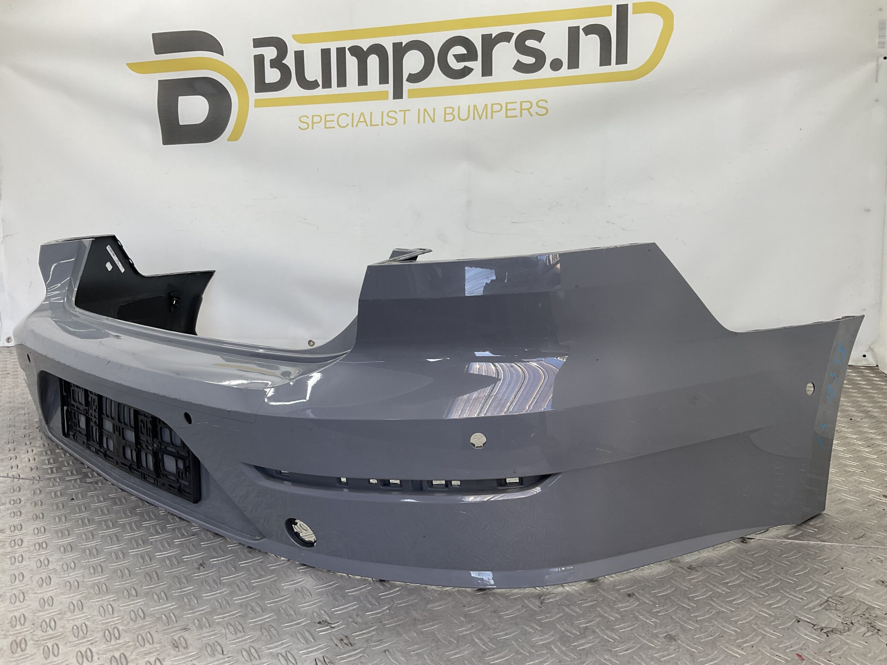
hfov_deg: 61.7
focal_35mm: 29
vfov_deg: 48.2
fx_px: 743
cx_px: 444
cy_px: 332
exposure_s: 1/120
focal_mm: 3
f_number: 1.8
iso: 20
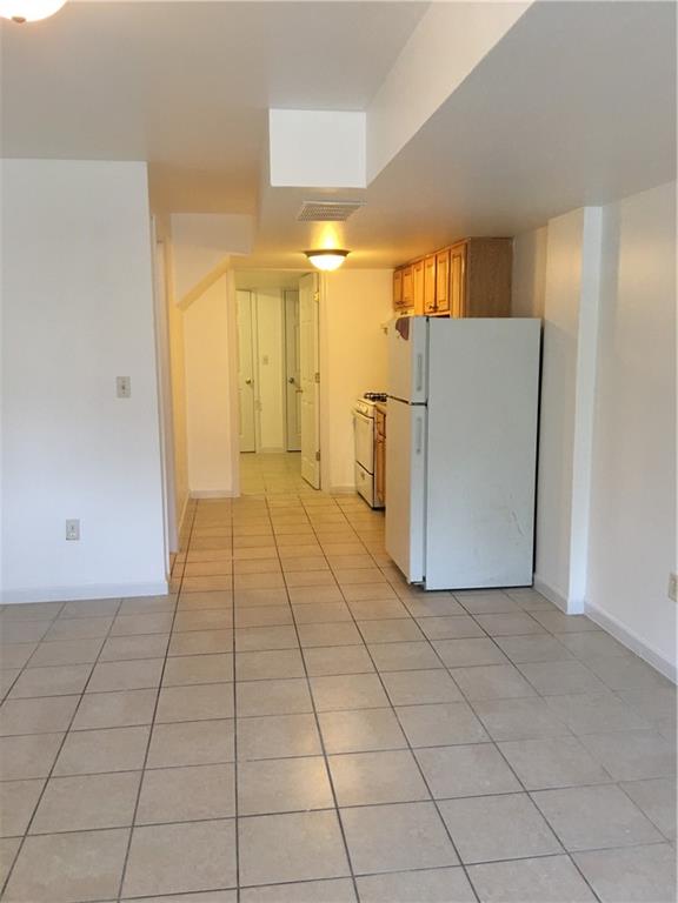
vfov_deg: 61.7
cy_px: 452
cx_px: 339
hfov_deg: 48.2
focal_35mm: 29
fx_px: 757
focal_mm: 4.15
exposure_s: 1/15
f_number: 2.2
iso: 40
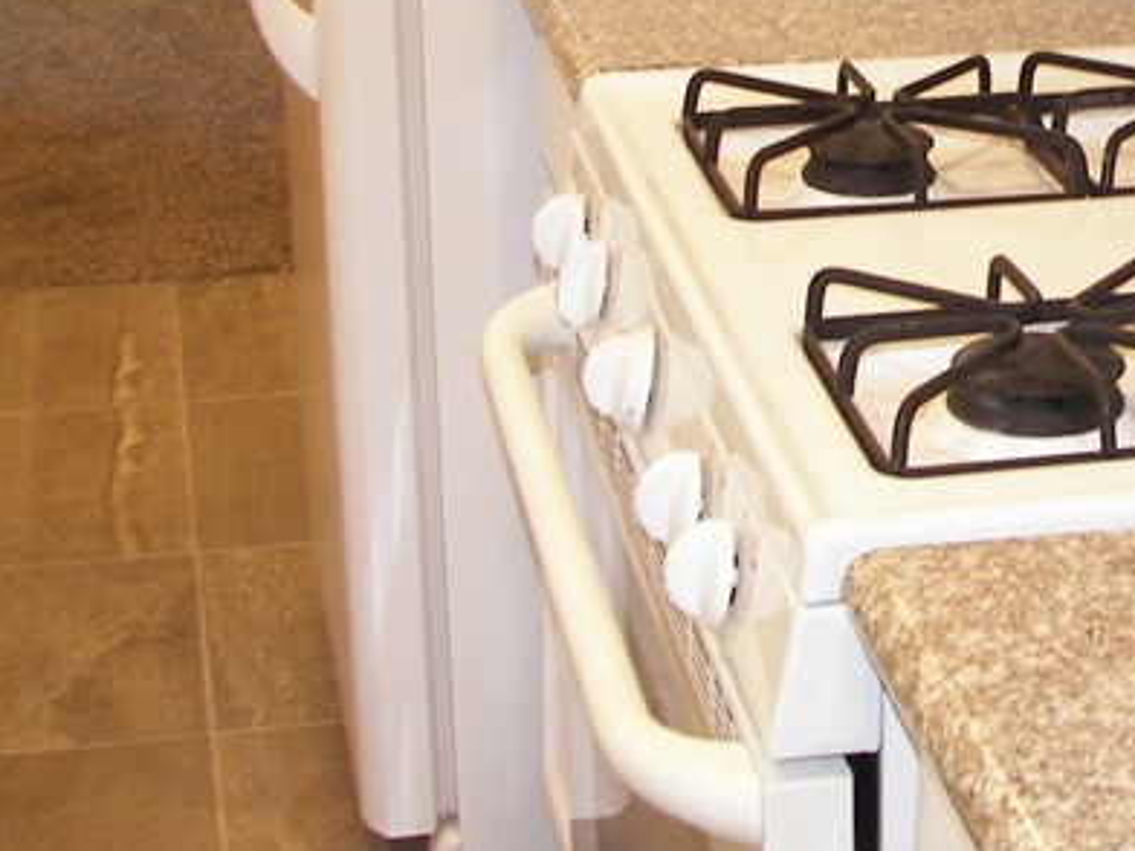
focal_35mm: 94
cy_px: 217
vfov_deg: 15.7
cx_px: 993
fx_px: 3082
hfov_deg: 20.5
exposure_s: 1/25
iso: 100
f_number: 2.8
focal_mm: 6
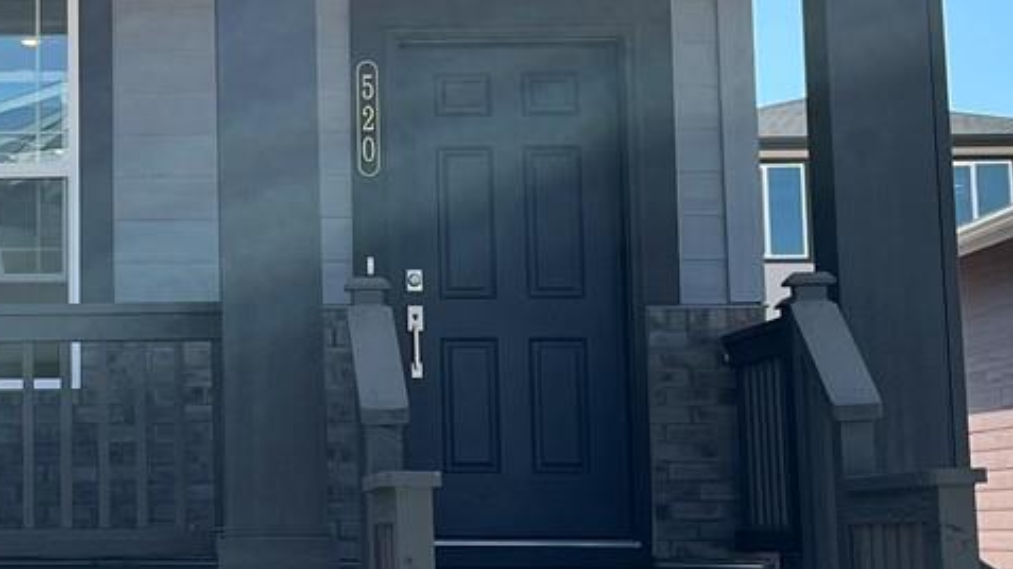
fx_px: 2551
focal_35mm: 95
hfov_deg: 21.8
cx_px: 38
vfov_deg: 12.7
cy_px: 151
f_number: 1.6
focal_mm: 5.1
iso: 50
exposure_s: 1/1558
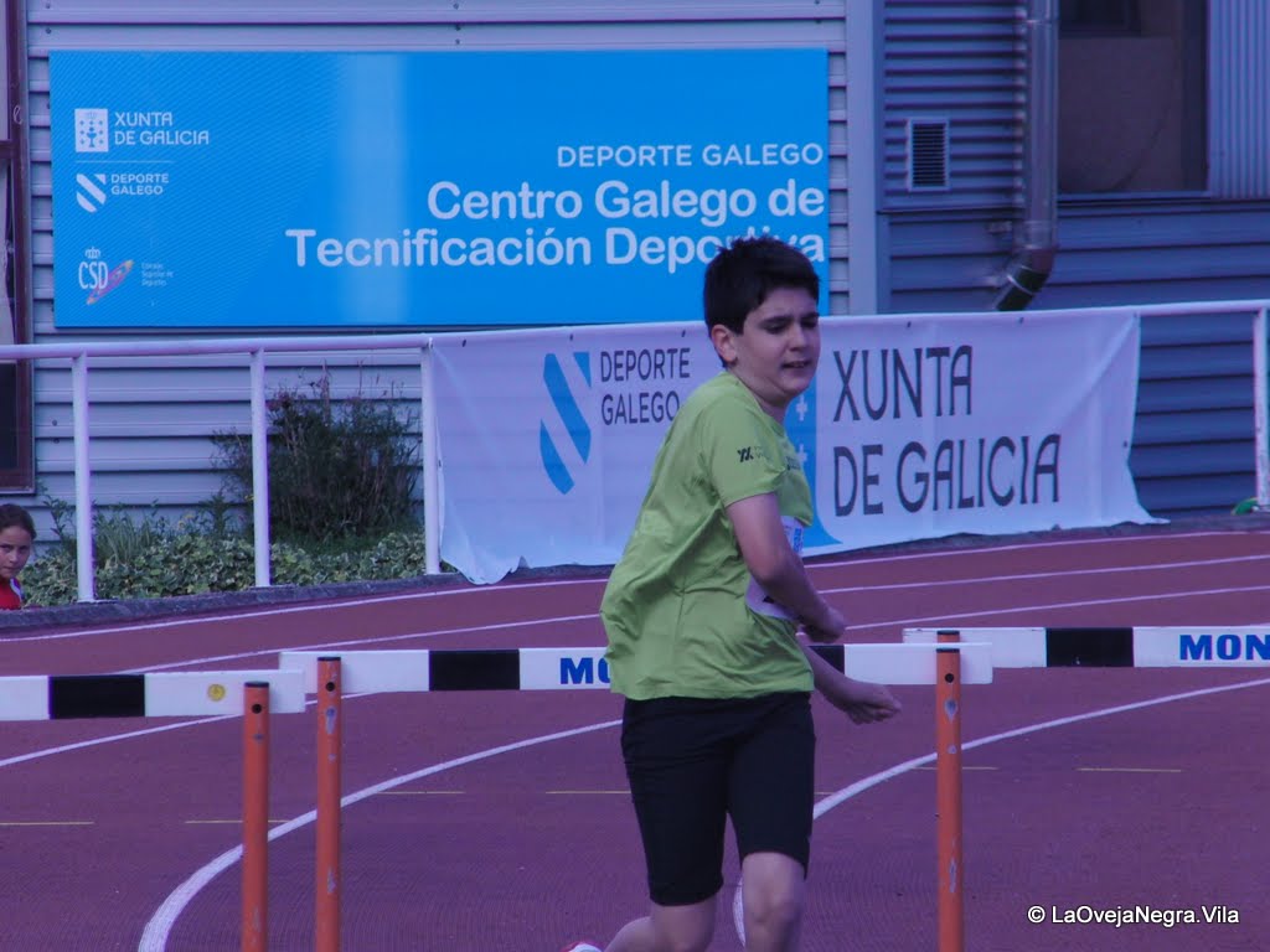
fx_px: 11117
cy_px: 476
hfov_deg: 6.5
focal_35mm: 303
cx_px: 635
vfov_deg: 4.9
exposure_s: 1/640
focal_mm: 53.6
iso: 100
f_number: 4.6
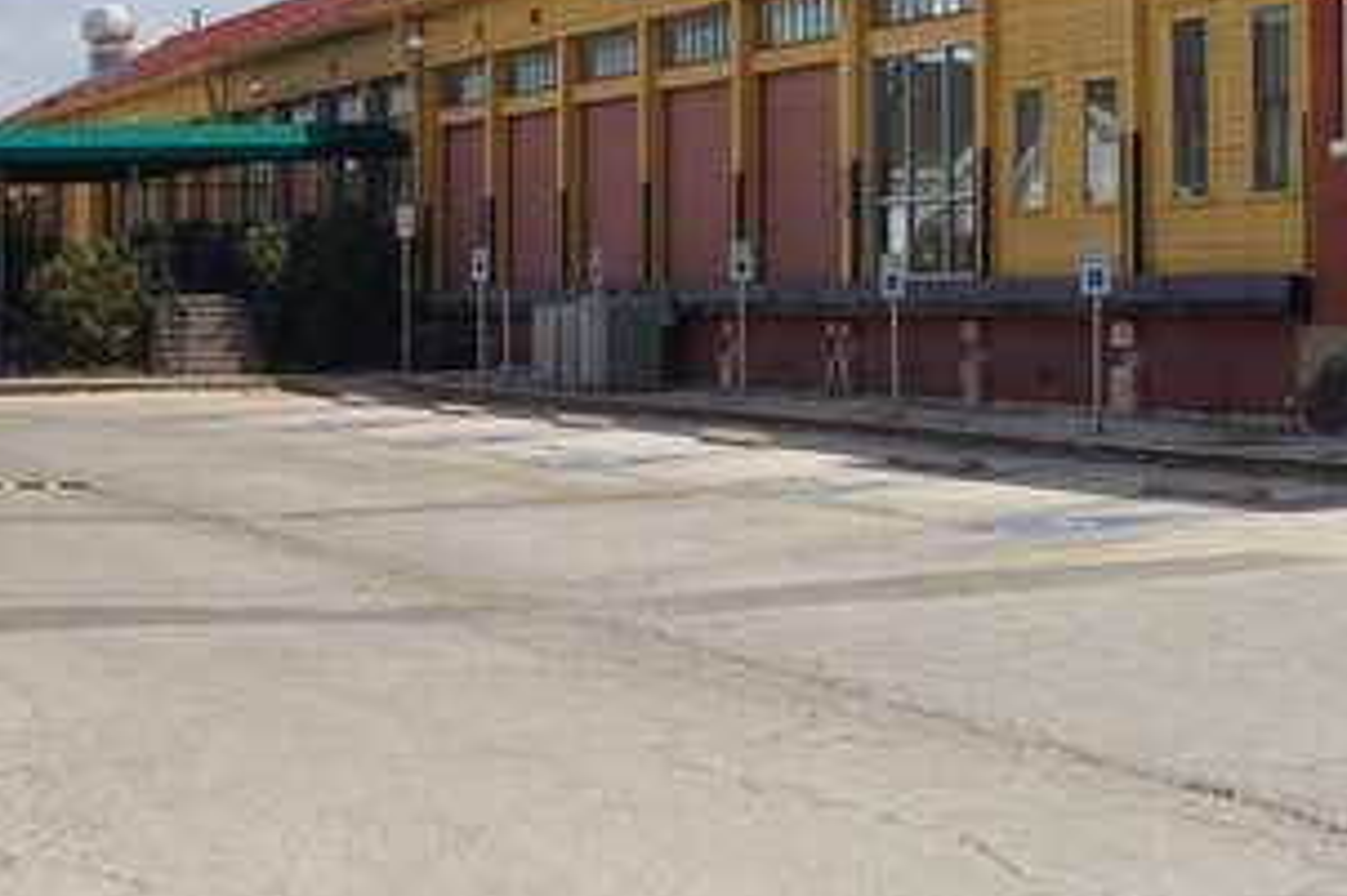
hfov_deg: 18.4
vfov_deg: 12.6
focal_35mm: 107
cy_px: -20
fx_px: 4013
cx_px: 1423
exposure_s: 1/200
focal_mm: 27
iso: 100
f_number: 11
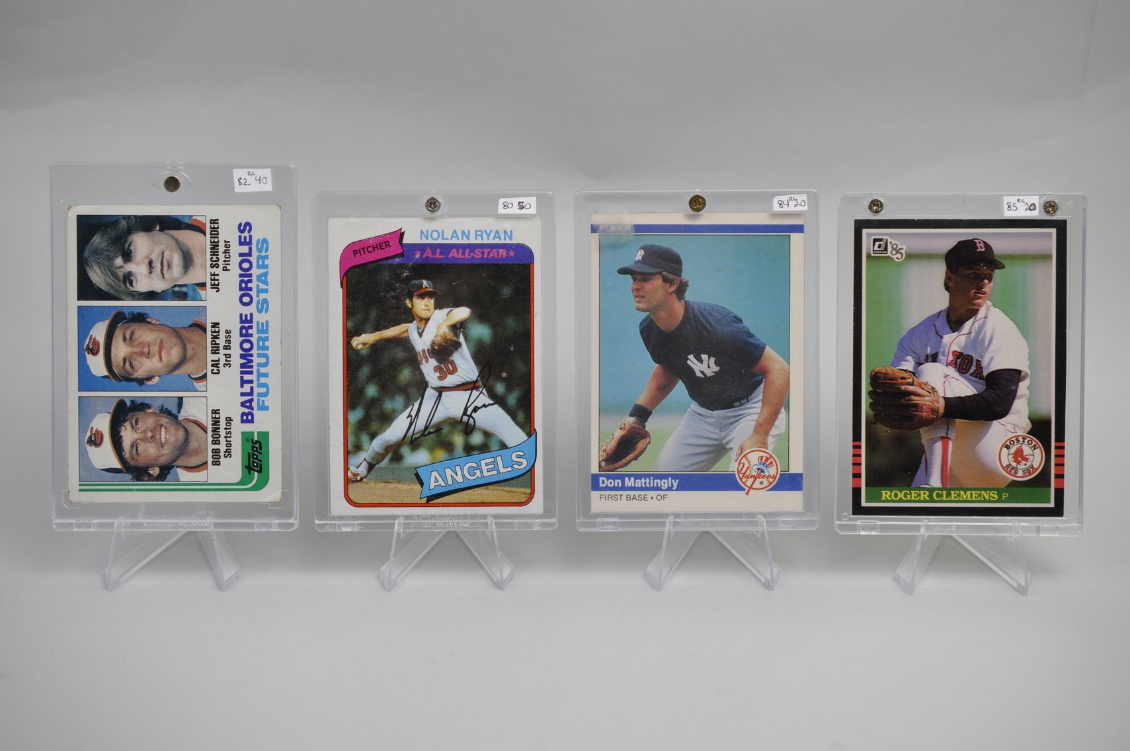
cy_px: 376
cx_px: 565
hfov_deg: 33.4
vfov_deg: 22.6
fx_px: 1881
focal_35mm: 60
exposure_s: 1/80
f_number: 4.5
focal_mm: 40
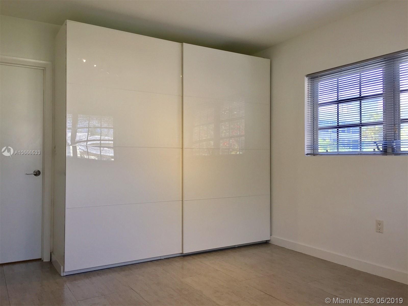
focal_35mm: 29
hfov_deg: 61.7
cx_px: 204
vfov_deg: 48.2
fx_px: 342
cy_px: 153
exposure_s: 1/60
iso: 32
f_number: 2.2
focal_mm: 4.15
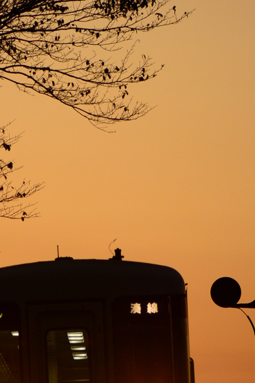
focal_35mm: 490
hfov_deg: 2.8
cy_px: 253
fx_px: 5206
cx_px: 61
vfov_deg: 4.2
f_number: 2.8
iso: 160
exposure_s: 1/125
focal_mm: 105
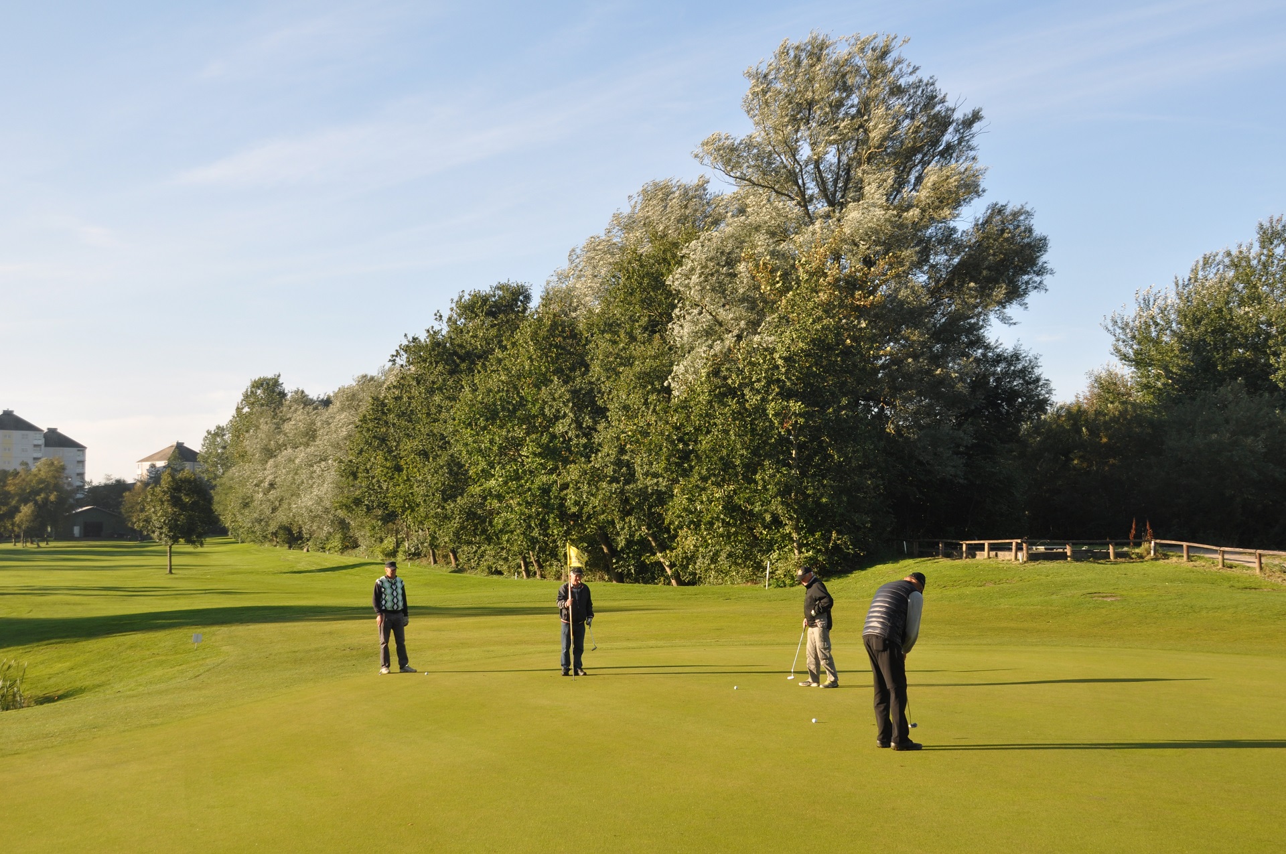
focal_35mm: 38
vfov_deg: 35.4
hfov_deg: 51.3
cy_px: 427
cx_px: 643
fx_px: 1338
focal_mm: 25
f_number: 8
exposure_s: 1/200
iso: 200
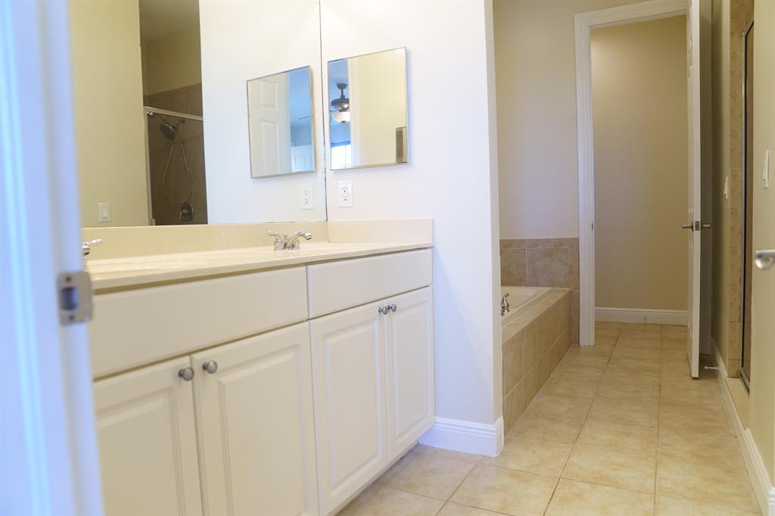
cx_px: 388
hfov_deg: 73.8
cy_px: 258
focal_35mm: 24
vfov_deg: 53.1
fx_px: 516
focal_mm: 24
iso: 1250
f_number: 3.5
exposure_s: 1/200
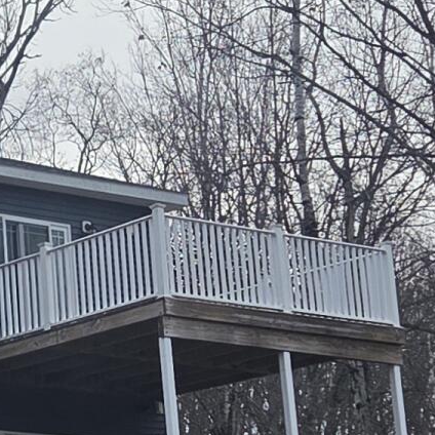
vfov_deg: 12.1
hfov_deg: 11.6
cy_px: 312
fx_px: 2047
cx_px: -224
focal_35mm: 144
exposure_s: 1/7891
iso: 64
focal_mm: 5.4
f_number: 1.8
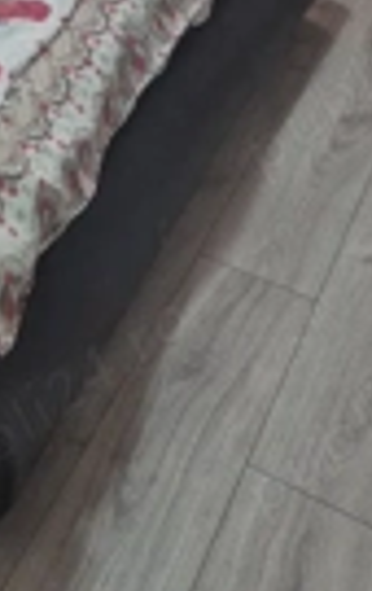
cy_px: -223
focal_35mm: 72
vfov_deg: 24.1
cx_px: -206
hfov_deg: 16.4
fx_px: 1162
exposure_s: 1/100
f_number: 1.8
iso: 100
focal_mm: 5.4
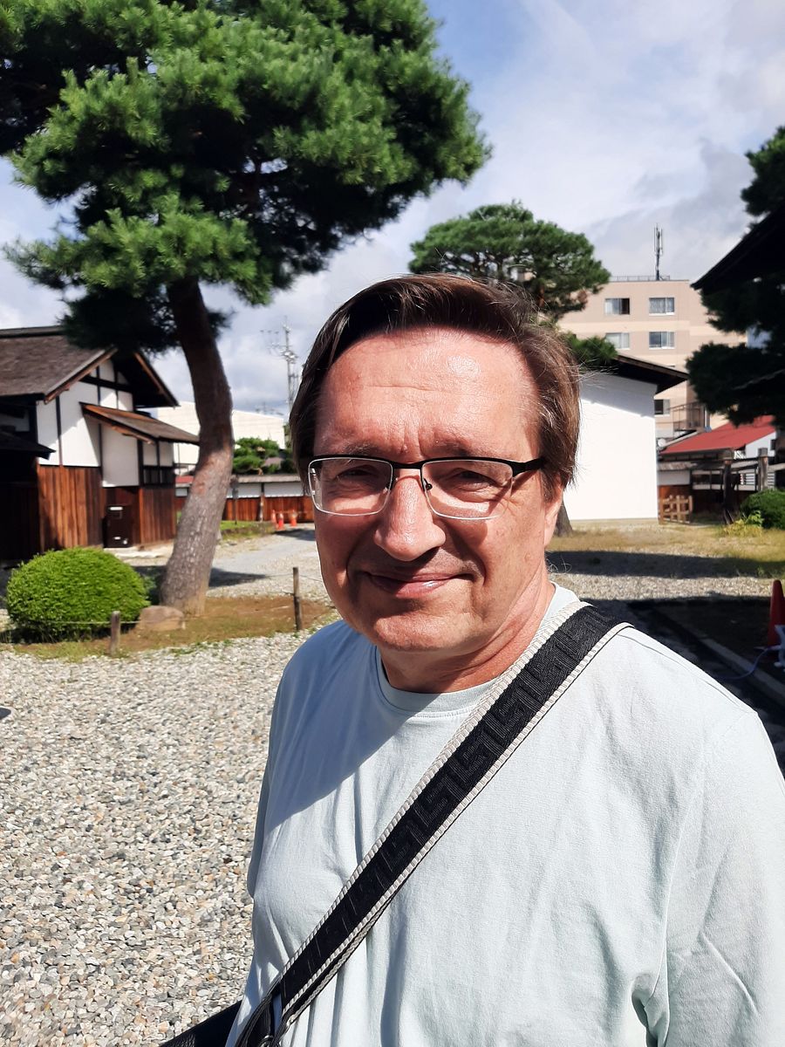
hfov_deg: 53.1
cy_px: 524
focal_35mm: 26
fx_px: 786
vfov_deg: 67.3
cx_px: 392
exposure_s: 1/3559
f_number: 1.7
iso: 40
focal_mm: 3.93
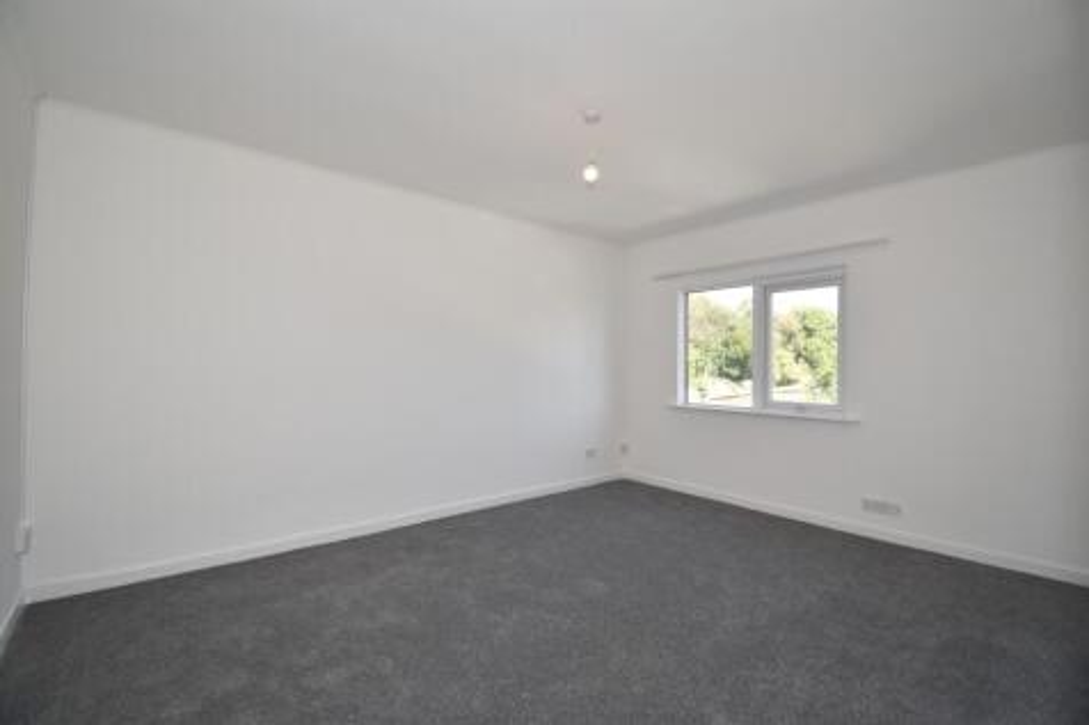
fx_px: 454
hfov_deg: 100.4
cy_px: 362
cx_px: 544
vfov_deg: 77.3
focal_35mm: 15
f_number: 4.5
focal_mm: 10
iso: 100
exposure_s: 1/60
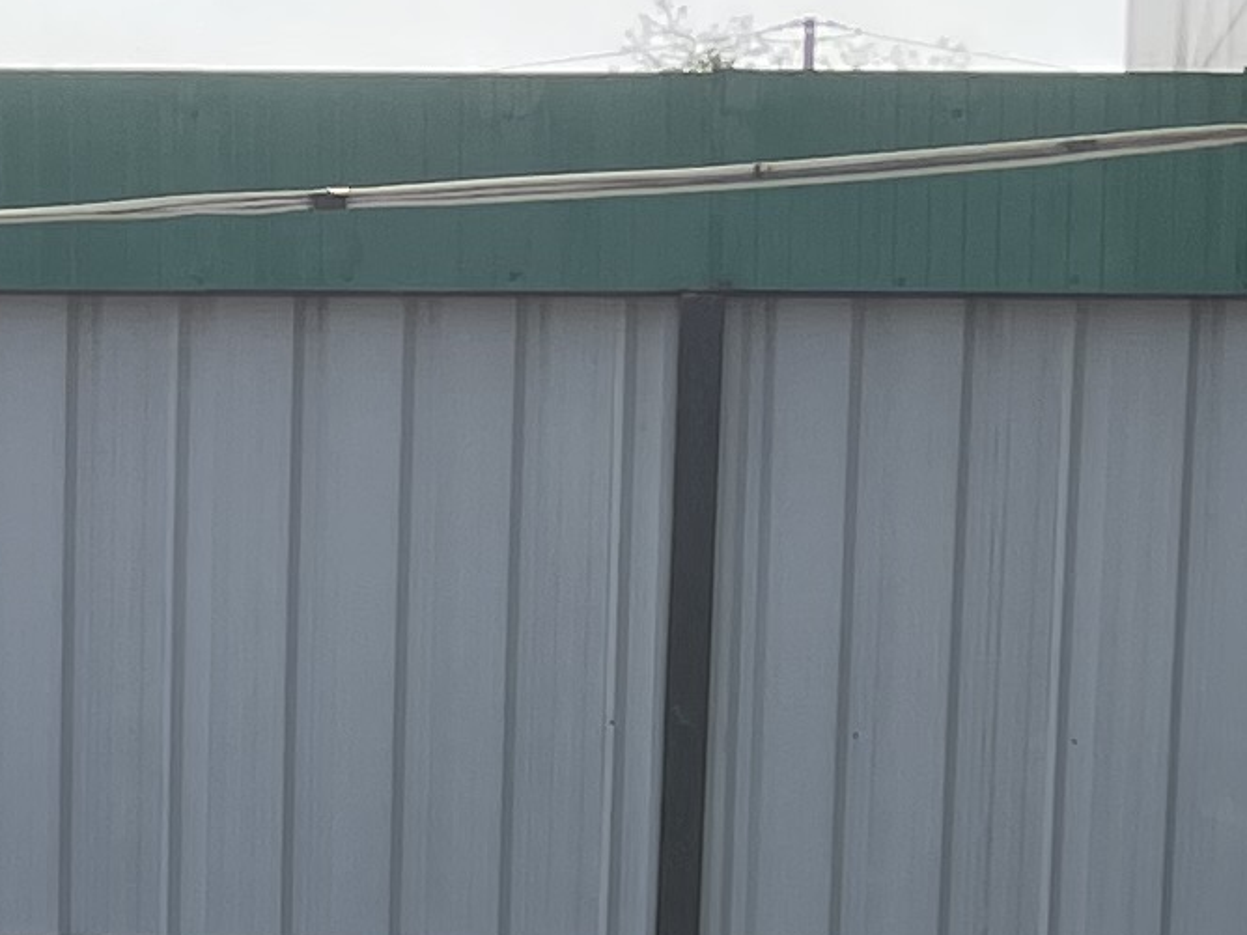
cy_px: 2439
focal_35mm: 151
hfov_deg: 13.1
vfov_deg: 8.7
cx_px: 510
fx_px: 5440
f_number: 1.6
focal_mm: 5.1
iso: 32
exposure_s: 1/2012
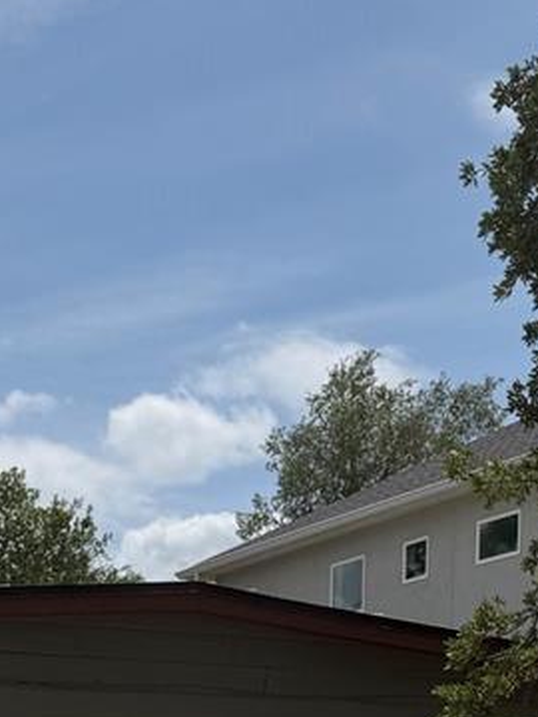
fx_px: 1658
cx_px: 62
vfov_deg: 21.0
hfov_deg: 18.2
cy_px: 1046
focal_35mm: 80
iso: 80
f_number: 1.78
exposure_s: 1/10309
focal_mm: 6.76
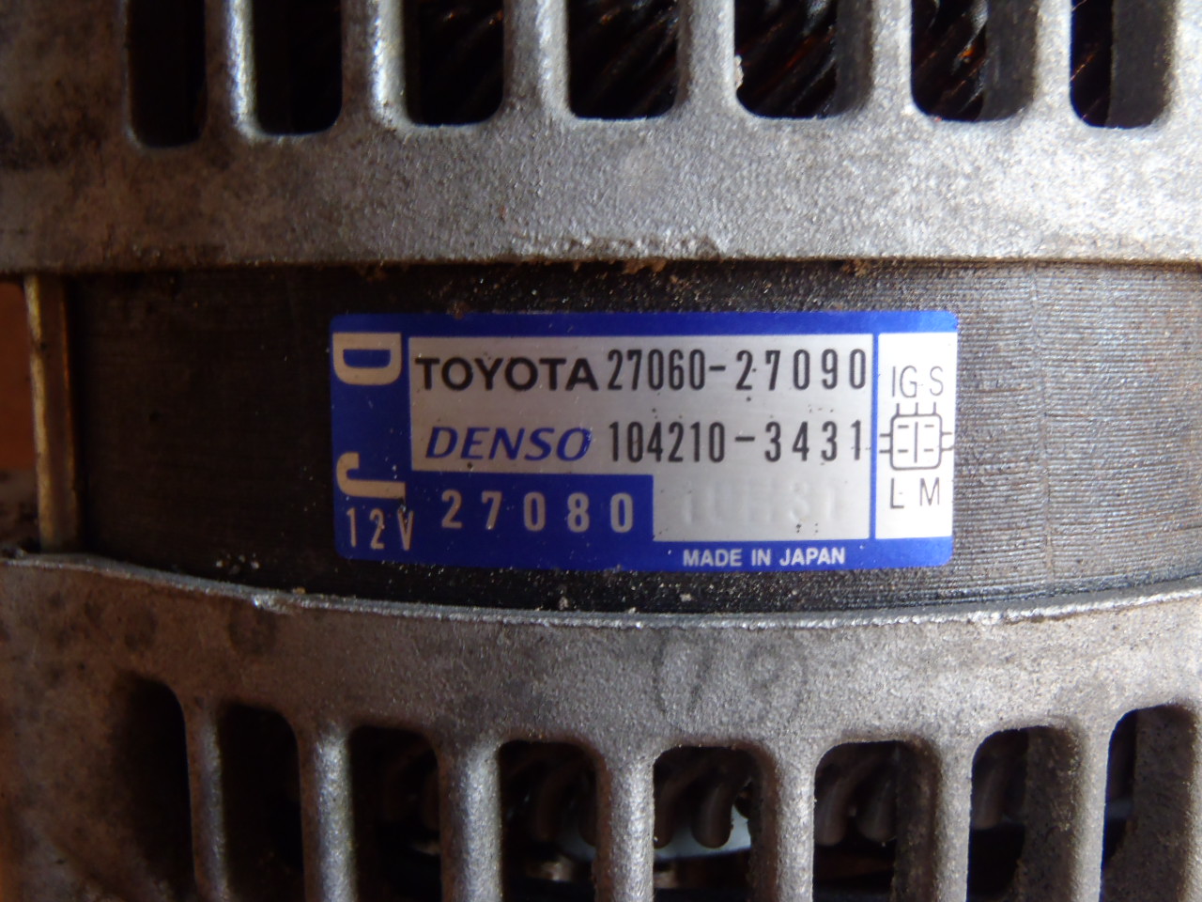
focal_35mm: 37
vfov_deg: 38.7
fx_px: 1285
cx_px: 601
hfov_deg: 50.1
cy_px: 451
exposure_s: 1/25
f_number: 4.7
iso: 200
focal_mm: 6.64
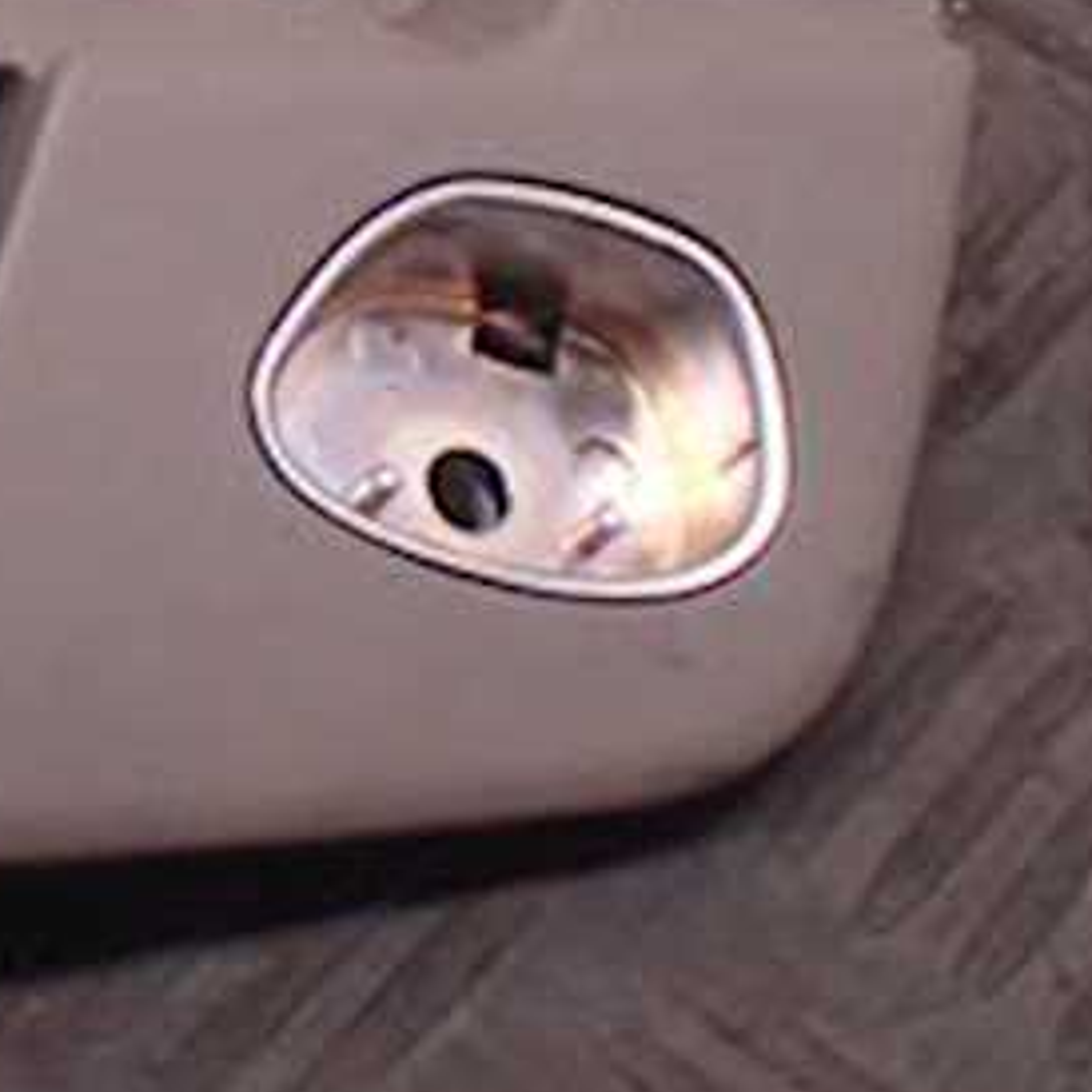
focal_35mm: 99
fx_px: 3533
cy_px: 136
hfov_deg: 16.7
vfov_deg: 17.3
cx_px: -251
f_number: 2.3
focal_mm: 5.5
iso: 800
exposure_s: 1/125
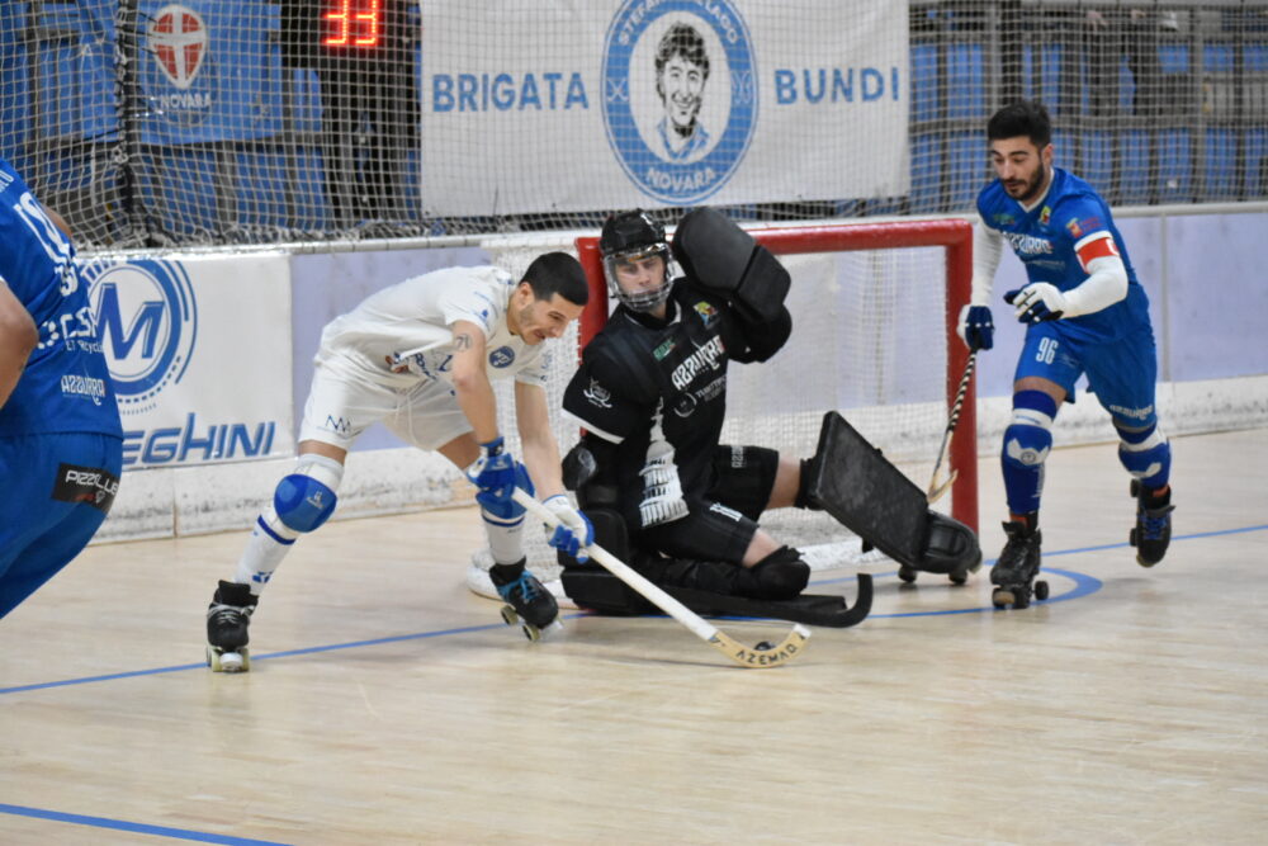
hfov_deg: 15.9
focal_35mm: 129
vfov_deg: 10.6
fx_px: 4544
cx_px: 634
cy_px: 423
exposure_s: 1/640
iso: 6400
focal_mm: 86
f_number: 4.8
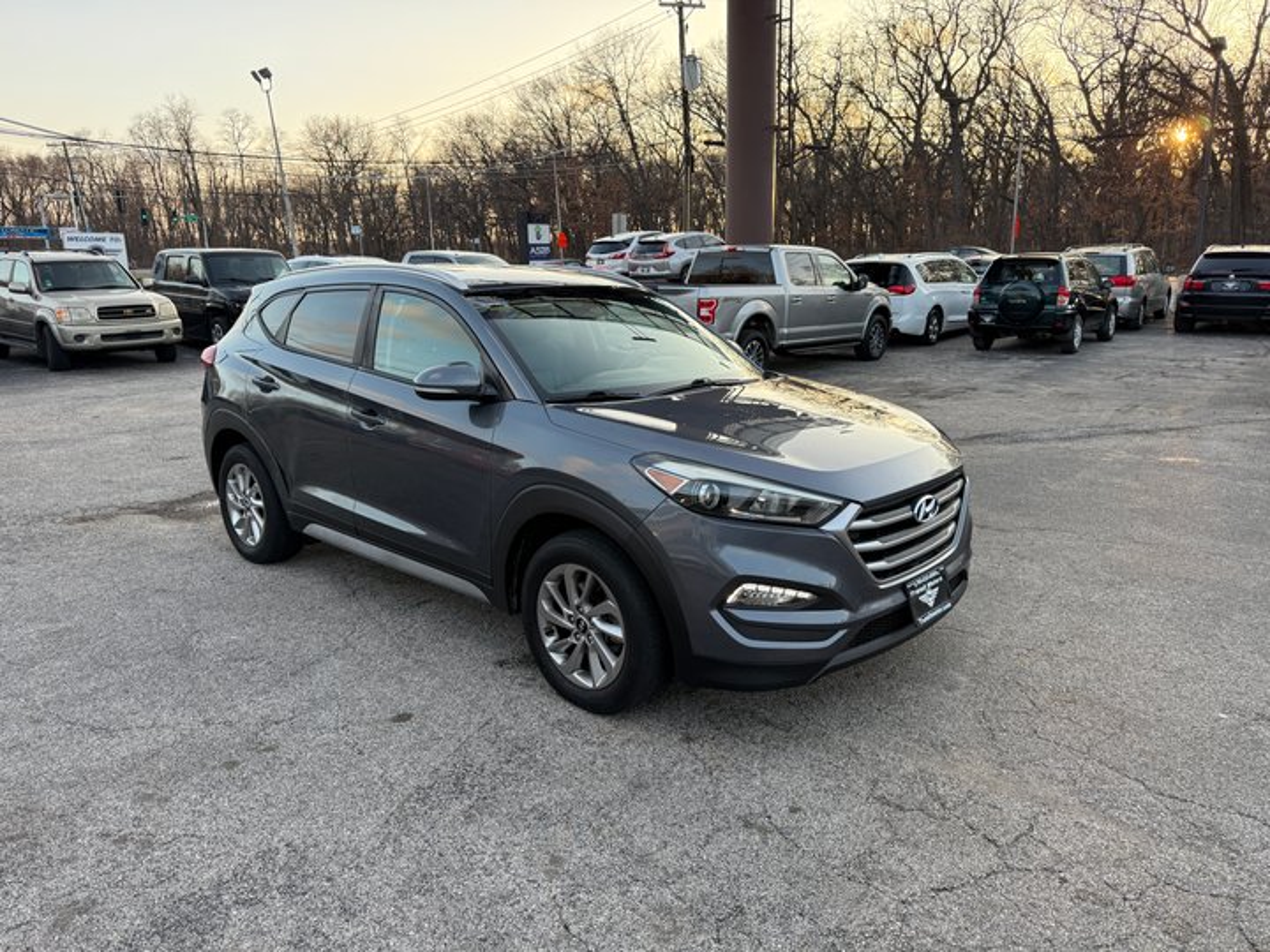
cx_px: 635
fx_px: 881
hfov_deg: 71.6
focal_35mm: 24
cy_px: 476
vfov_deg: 56.8
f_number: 1.78
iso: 100
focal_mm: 6.76
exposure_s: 1/504
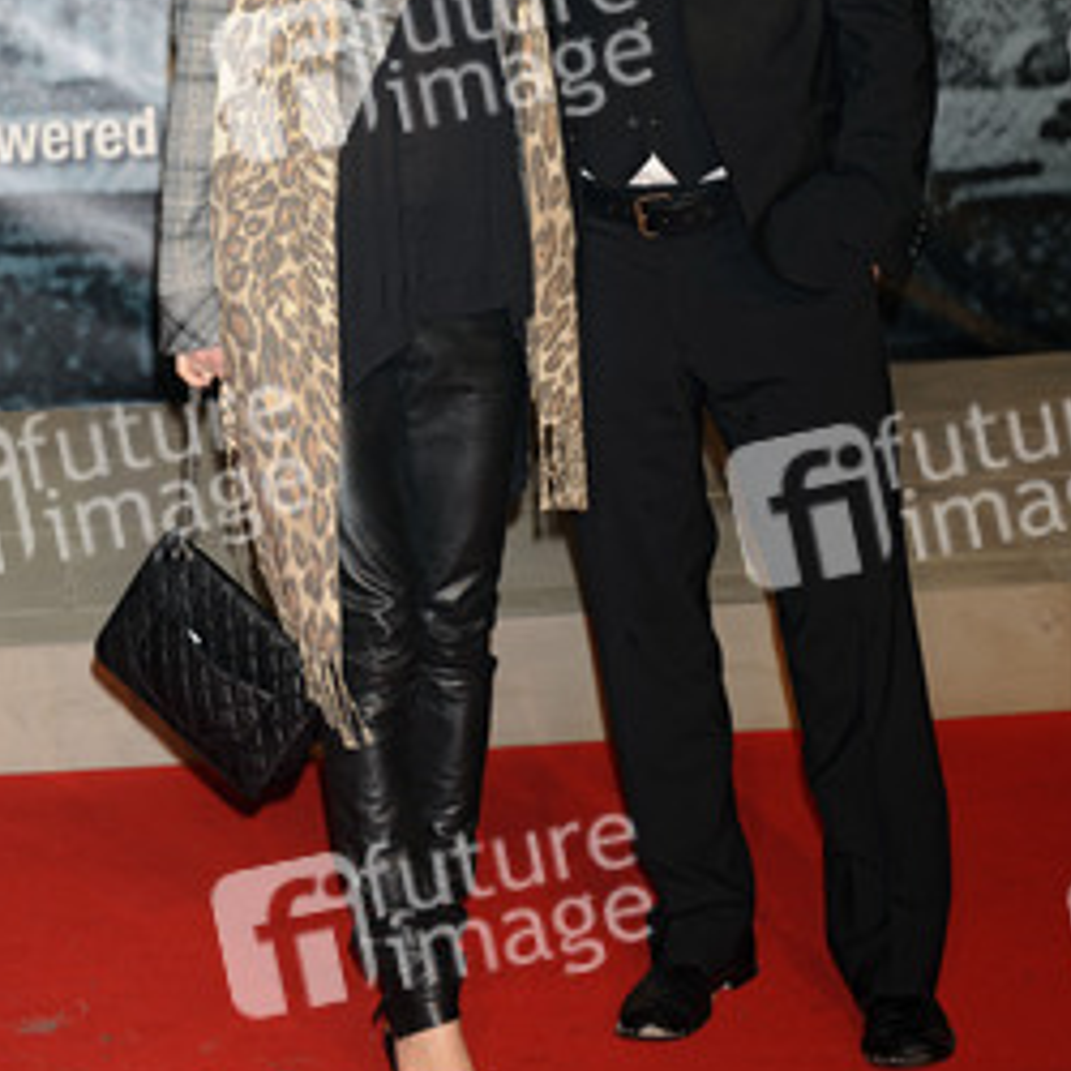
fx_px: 3325
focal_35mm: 95
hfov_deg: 18.3
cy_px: 274
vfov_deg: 18.2
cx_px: 557
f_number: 7.1
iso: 400
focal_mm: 70
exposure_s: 1/160
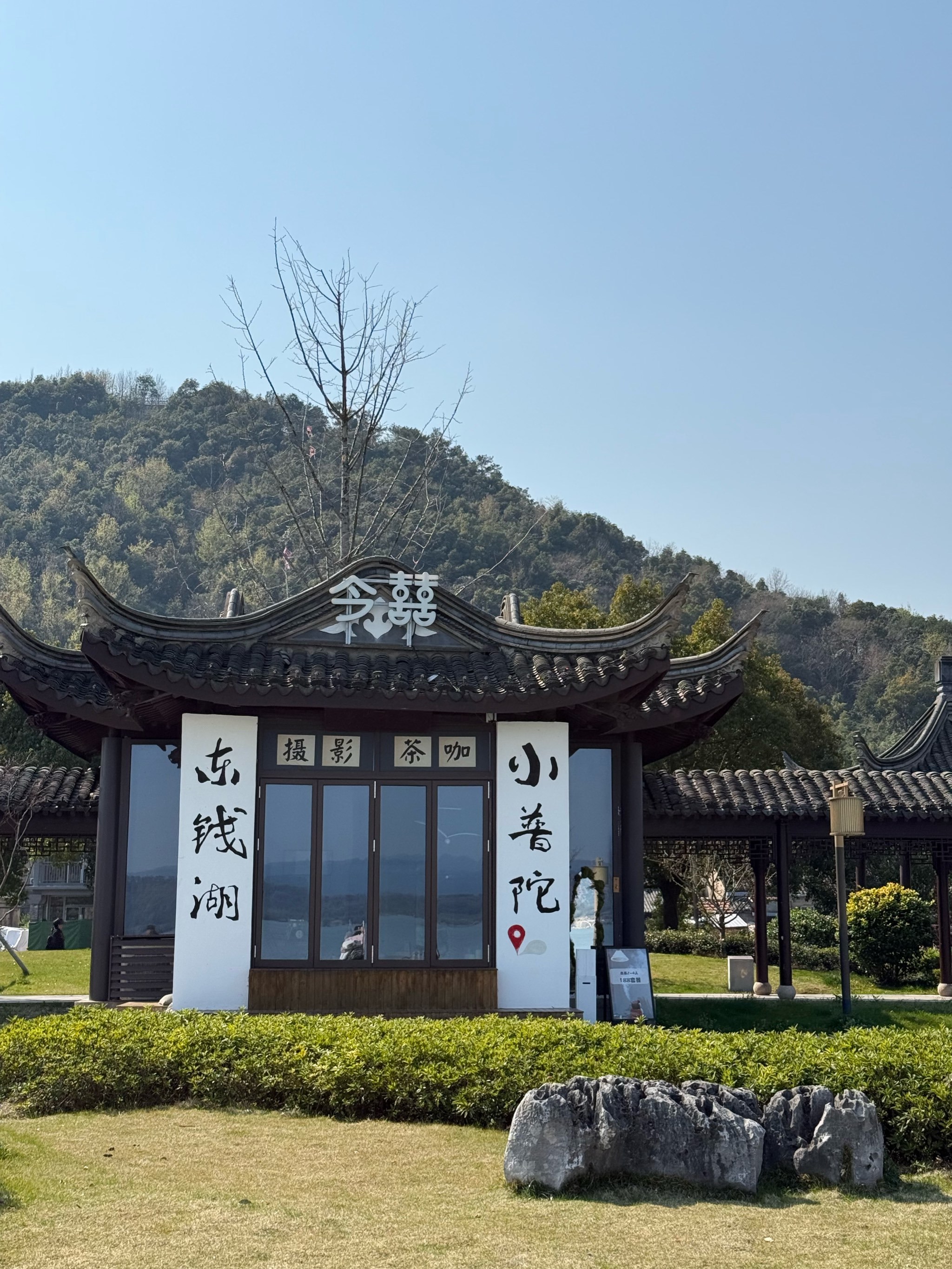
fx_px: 1760
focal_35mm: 48
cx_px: 476
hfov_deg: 30.3
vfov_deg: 39.7
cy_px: 634
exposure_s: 1/6024
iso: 64
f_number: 1.78
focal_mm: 6.76
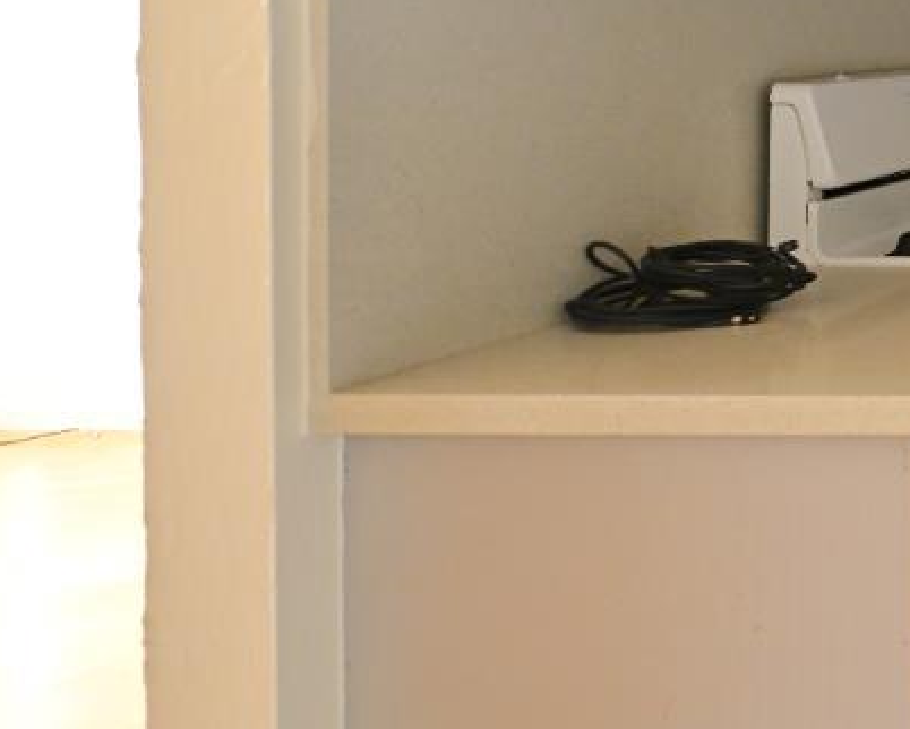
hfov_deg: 22.6
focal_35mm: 49
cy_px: 59
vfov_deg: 29.5
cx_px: 1614
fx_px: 1320
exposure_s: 1/500
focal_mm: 14
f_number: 2.8
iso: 1250
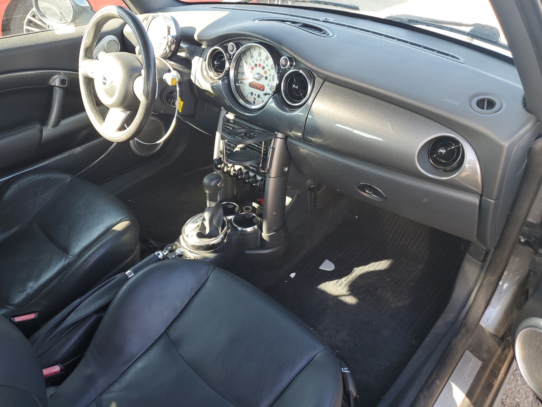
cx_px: 271
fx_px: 407
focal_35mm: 26
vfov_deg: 53.1
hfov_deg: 67.3
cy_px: 204
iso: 50
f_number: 1.5
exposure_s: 1/128
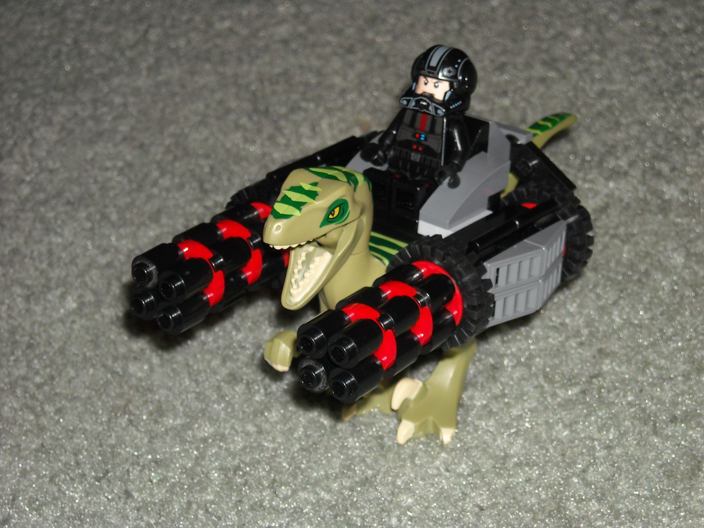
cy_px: 264
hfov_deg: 18.7
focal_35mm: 105
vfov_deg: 14.1
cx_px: 352
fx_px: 2135
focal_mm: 17.1
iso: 200
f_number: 4.7
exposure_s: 1/125
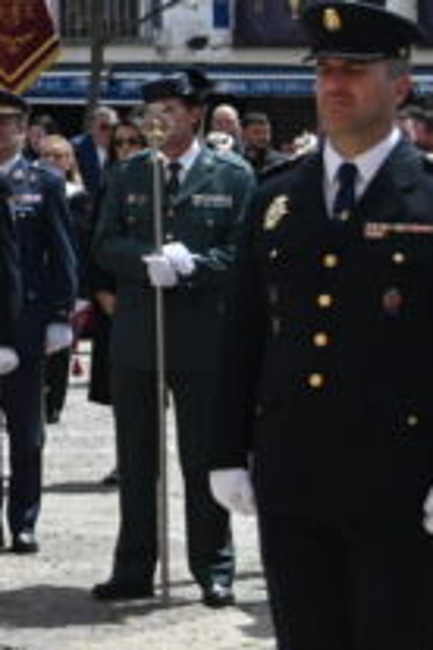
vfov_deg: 10.6
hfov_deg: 6.7
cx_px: -662
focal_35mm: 193
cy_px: 170
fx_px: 3482
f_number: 7.1
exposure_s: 1/400
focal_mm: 35
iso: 100
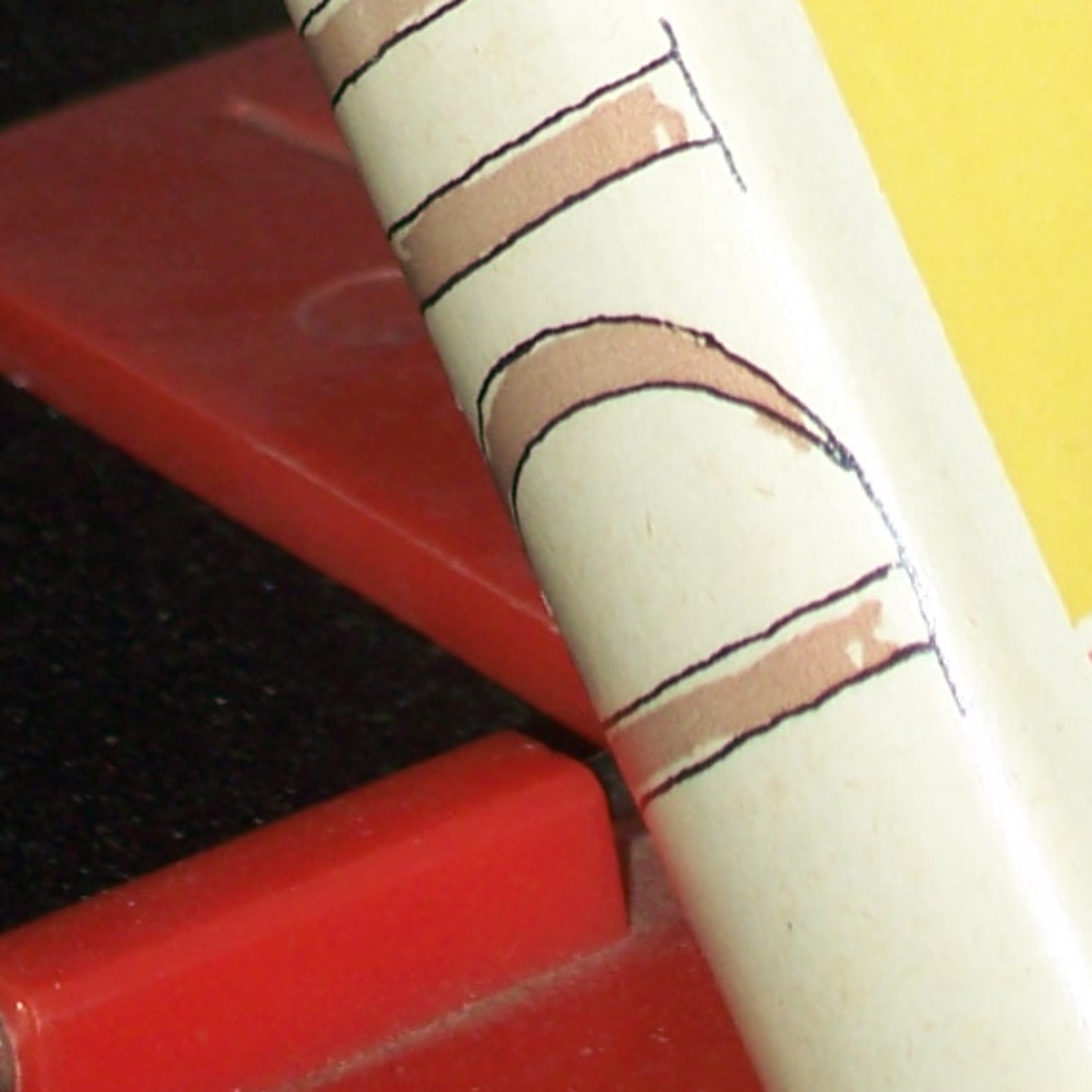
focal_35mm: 235
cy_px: -993
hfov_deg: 7.4
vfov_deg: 7.2
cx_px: 685
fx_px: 8387
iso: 80
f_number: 3.6
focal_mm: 11
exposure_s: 1/80
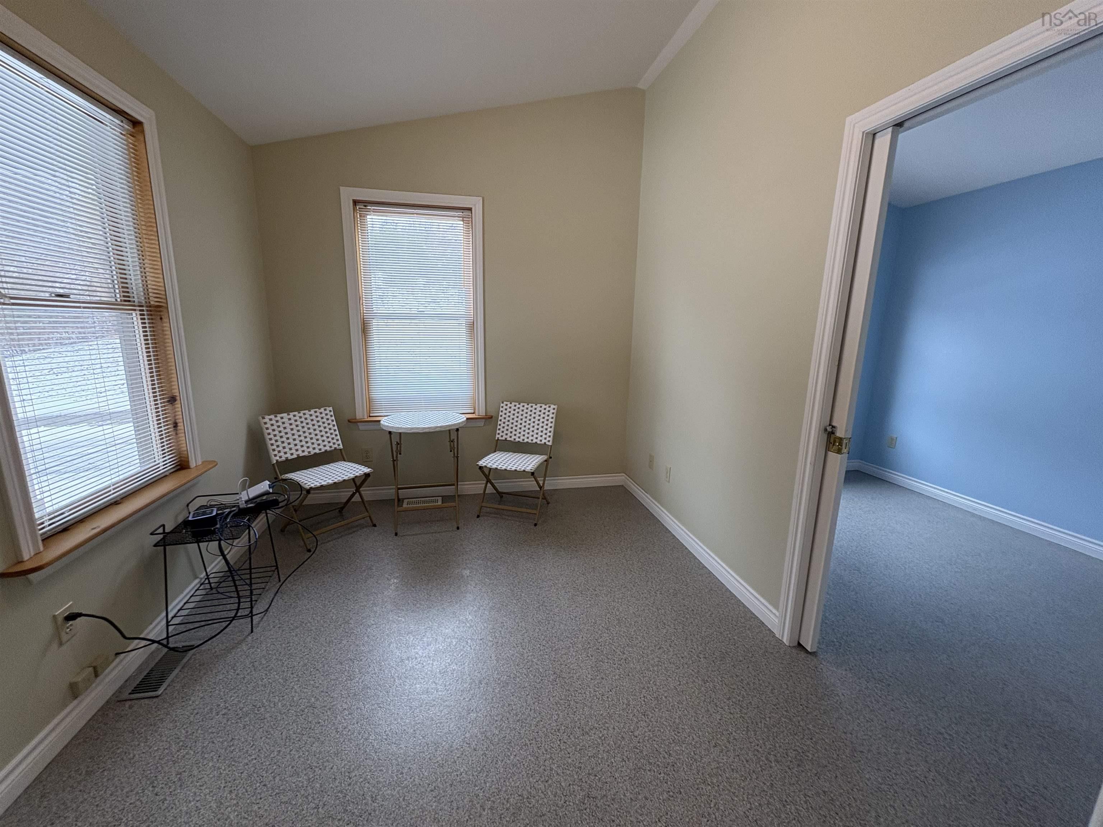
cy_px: 414
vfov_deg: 85.7
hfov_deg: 102.1
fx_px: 446
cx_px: 552
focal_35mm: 14
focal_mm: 2.22
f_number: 2.2
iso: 200
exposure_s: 1/60
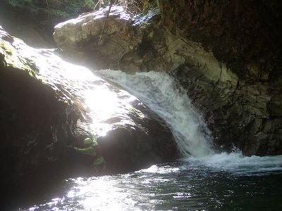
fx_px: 603
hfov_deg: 26.3
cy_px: 106
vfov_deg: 19.9
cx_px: 141
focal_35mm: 74
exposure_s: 1/80
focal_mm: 13.47
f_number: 4.2
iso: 320
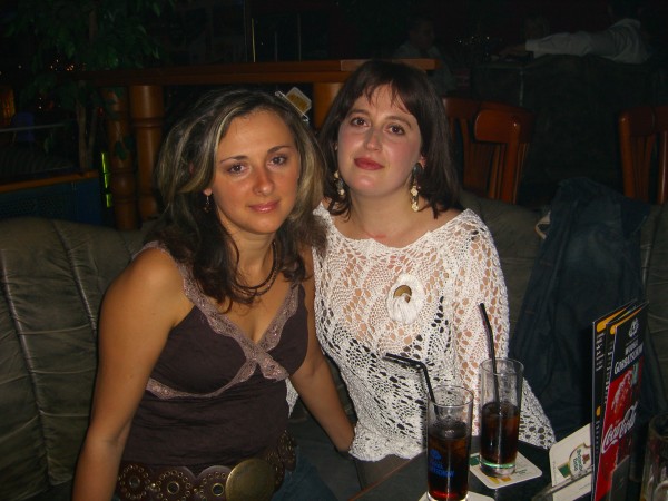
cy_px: 250
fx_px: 733
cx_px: 334
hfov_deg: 49.0
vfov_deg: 37.7
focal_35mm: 38
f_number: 2.8
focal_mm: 7.9
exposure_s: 1/60
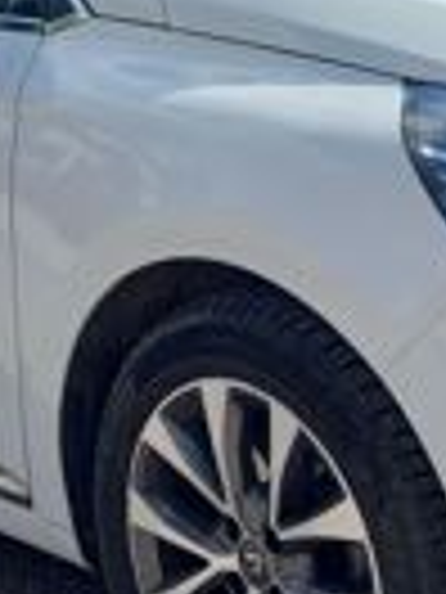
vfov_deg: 21.5
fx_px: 1563
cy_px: 284
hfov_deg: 16.2
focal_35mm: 91
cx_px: 320
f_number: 2
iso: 25
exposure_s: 1/613
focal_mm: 4.6
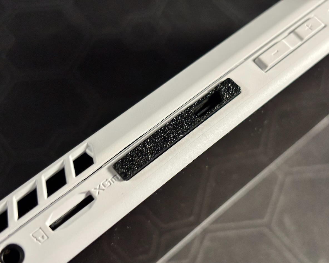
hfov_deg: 34.1
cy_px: 133
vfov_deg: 27.6
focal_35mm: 55
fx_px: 536
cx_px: 169
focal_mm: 5.96
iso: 320
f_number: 1.6
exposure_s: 1/40
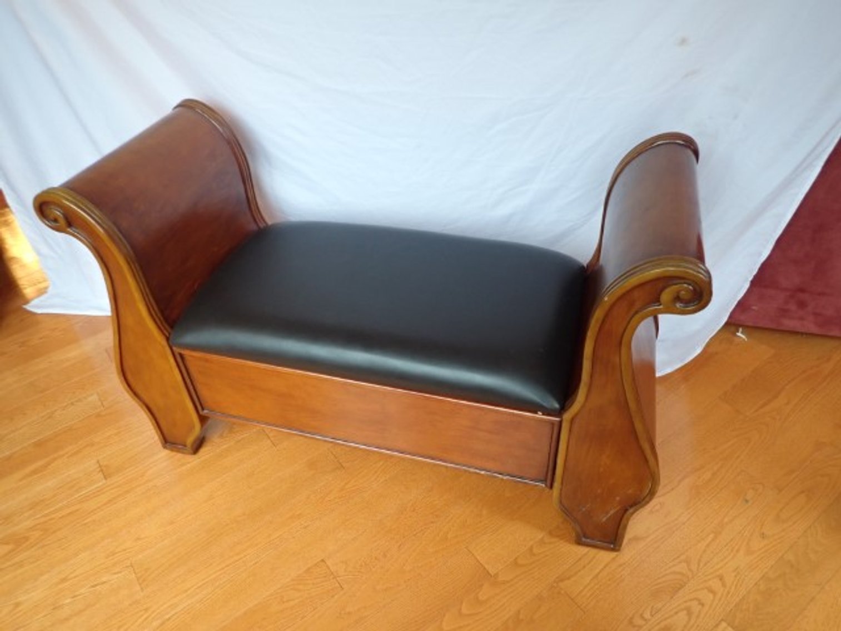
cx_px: 420
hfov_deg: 69.4
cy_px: 316
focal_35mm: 25
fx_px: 607
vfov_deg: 54.9
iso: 250
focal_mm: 4.5
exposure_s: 1/30
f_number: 2
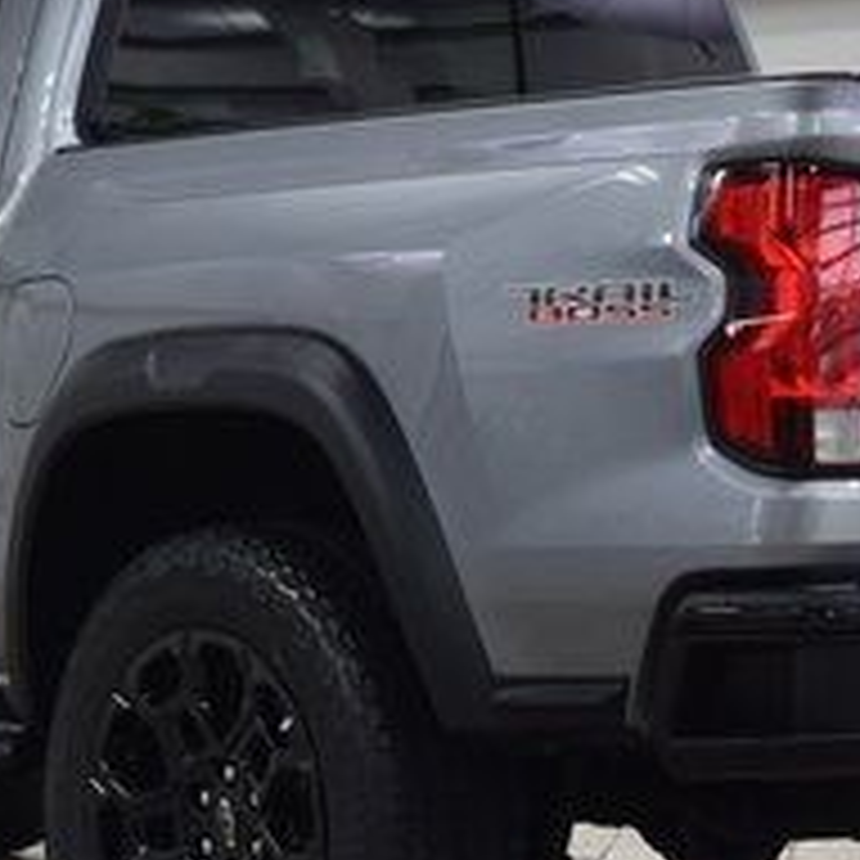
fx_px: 4553
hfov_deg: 10.8
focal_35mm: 162
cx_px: 365
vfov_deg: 10.8
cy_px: 421
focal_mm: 38
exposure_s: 1/15
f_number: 6.3
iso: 400
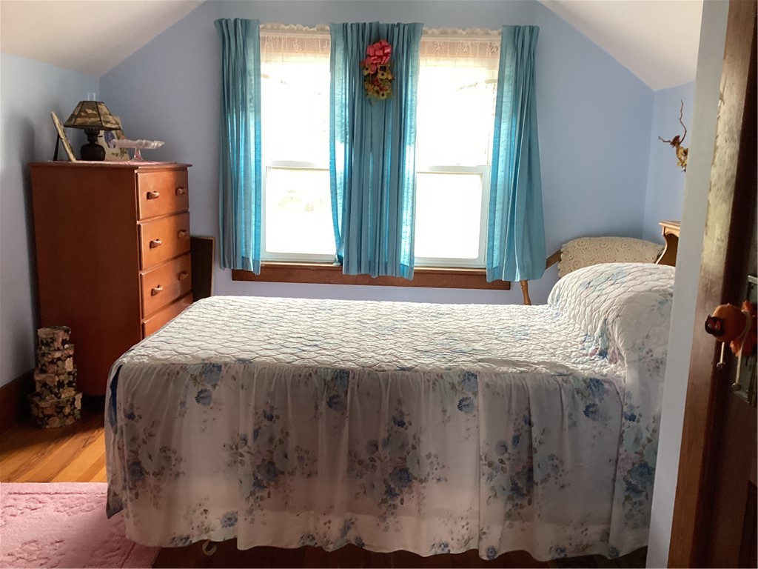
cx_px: 379
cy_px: 284
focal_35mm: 31
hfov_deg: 58.4
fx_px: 679
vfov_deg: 45.4
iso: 125
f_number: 2.4
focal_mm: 3.3
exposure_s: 1/60
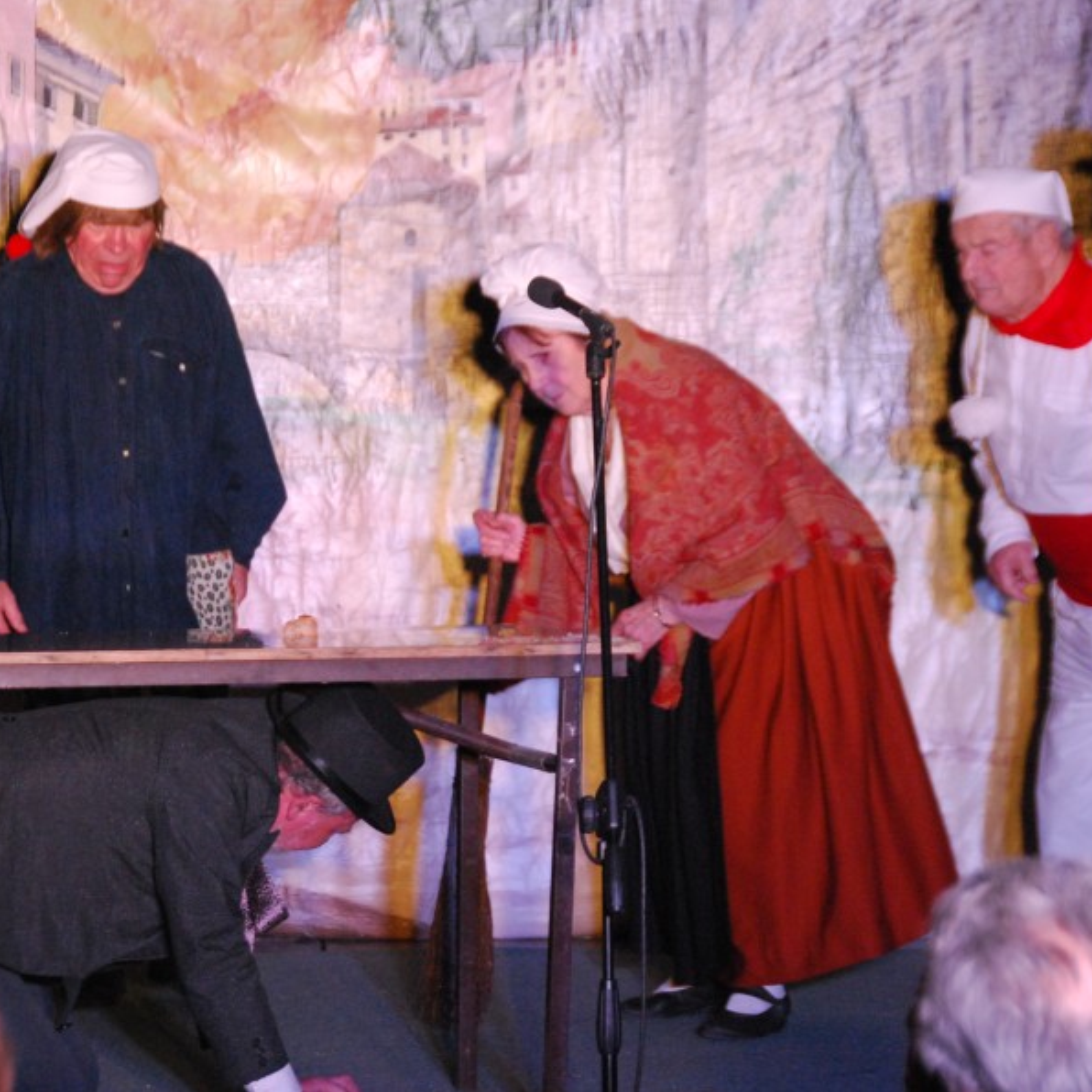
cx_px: 461
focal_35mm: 157
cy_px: 546
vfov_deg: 11.1
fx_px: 5603
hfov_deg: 11.1
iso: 1600
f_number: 5.3
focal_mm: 82
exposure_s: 1/50
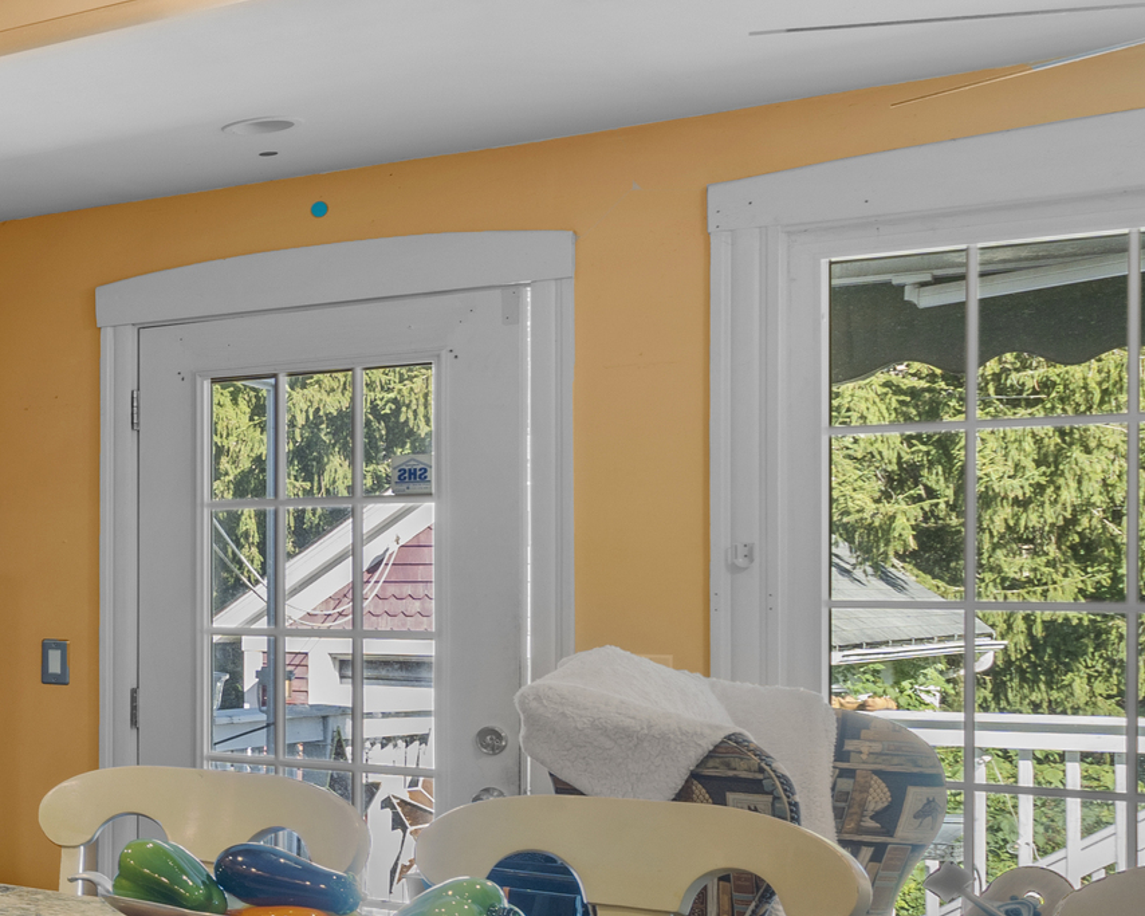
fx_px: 1830
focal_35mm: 54
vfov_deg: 28.0
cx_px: -686
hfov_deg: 24.5
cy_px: 585
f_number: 9
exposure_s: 1.6
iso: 200
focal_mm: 16
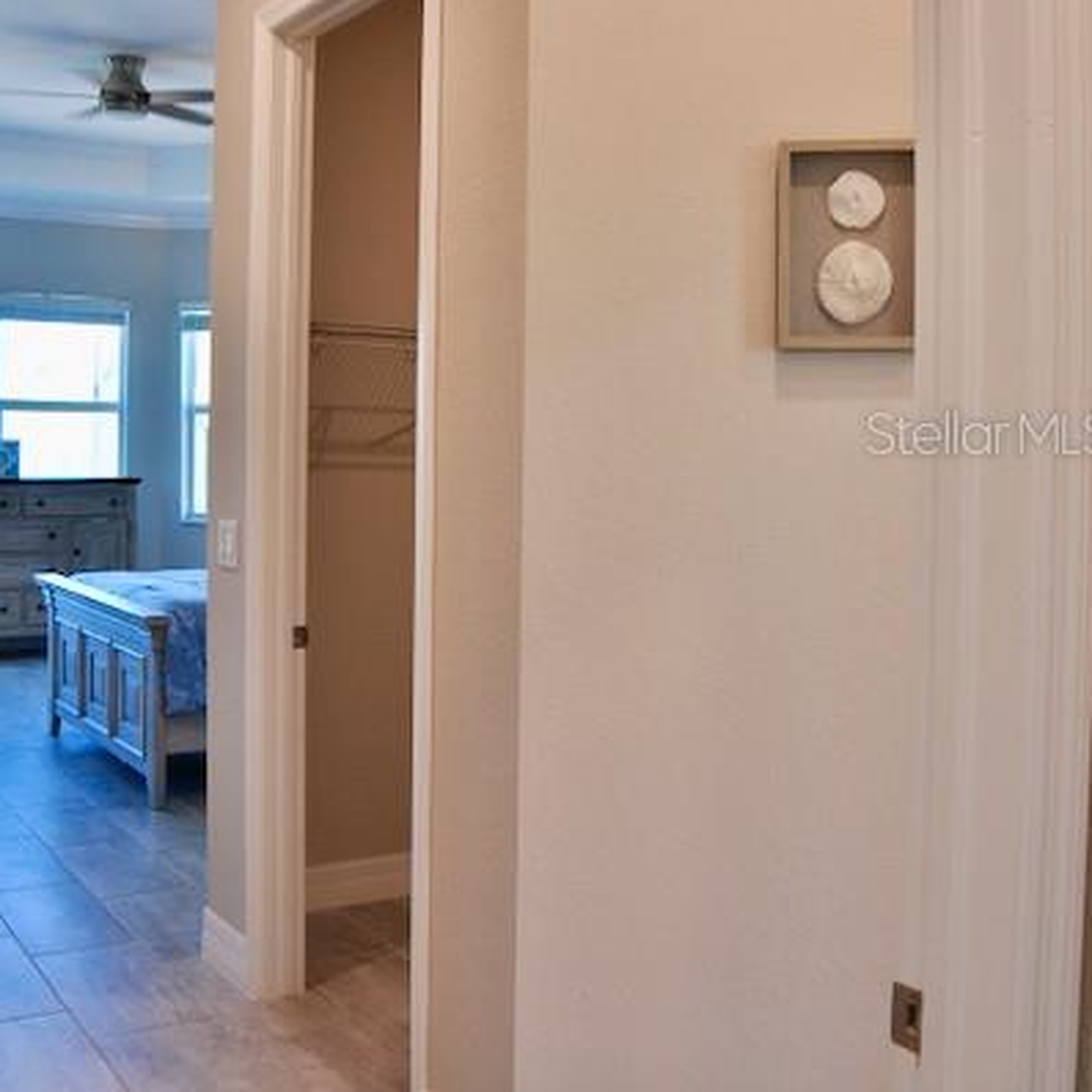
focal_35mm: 37
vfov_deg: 44.7
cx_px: 539
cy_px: 432
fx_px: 1321
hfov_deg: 44.9
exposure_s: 1/30
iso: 400
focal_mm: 18
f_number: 7.1
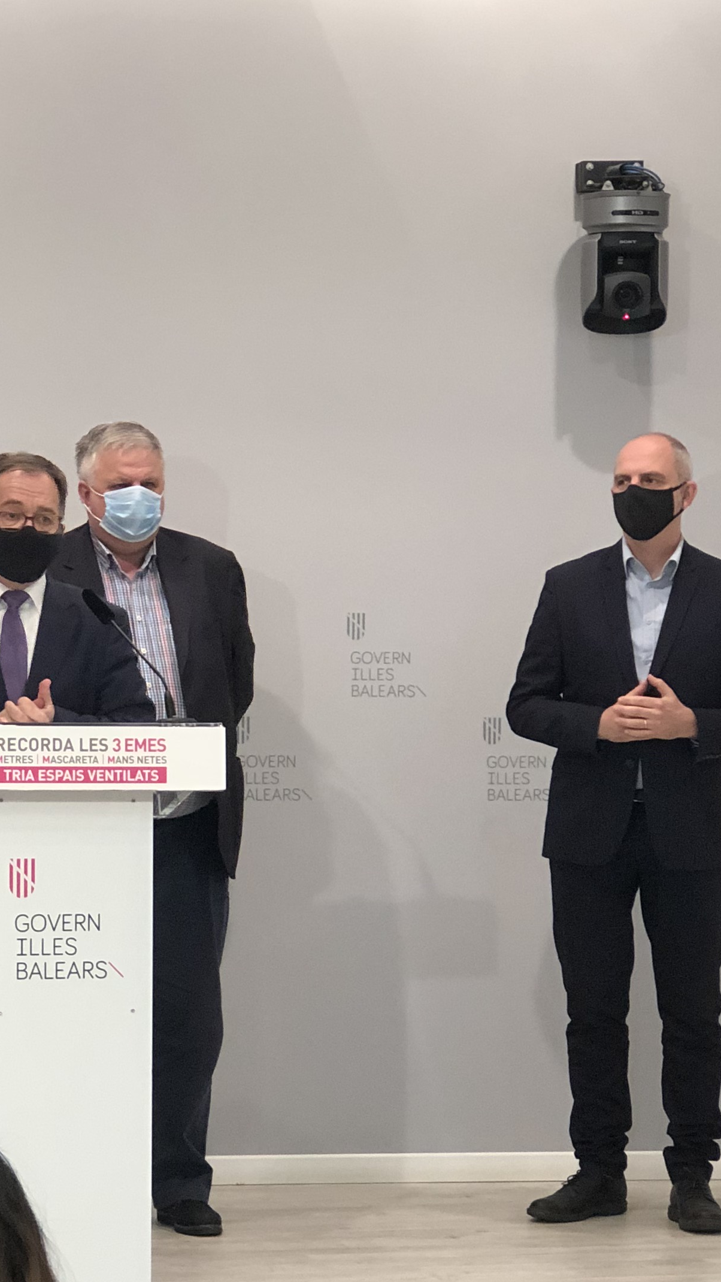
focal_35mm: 117
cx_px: -22
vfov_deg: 18.3
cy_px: 783
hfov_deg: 10.3
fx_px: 3976
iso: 200
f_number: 2.8
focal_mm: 6.6
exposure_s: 1/100
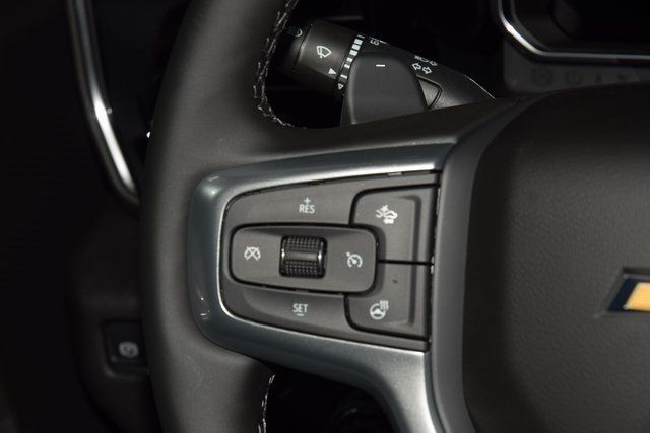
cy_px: 216
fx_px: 1896
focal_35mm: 105
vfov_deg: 13.0
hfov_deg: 19.5
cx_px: 325
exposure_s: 1/125
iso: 100
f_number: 8
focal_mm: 70
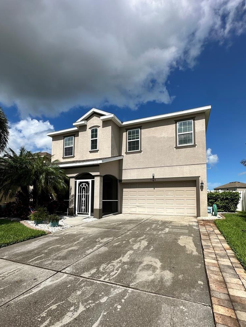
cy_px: 188
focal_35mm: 17
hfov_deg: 74.7
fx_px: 161
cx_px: 126
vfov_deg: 90.4
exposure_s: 1/3509
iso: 50
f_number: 2.2
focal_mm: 2.22
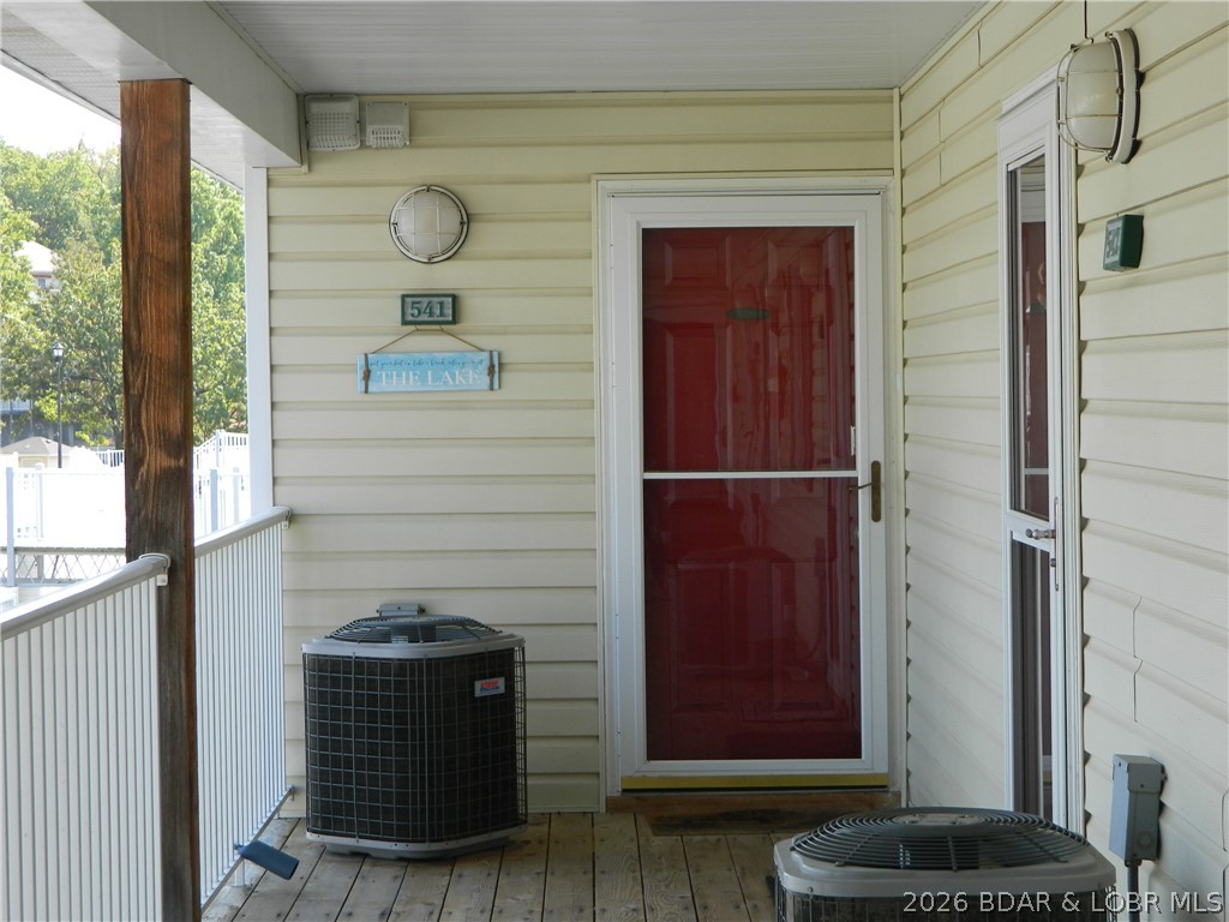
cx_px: 614
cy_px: 461
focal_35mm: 84
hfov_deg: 23.3
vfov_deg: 17.6
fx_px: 2982
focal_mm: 15.1
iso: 80
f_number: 4.2
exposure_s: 1/100
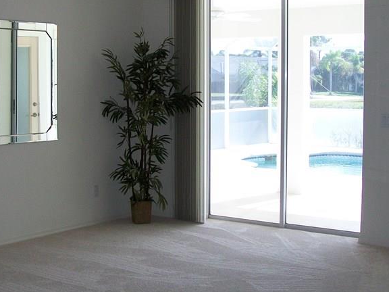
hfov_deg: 30.2
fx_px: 719
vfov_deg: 22.9
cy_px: 145
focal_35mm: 64
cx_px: 154
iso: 67
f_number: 2.7
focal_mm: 6
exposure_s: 1/125
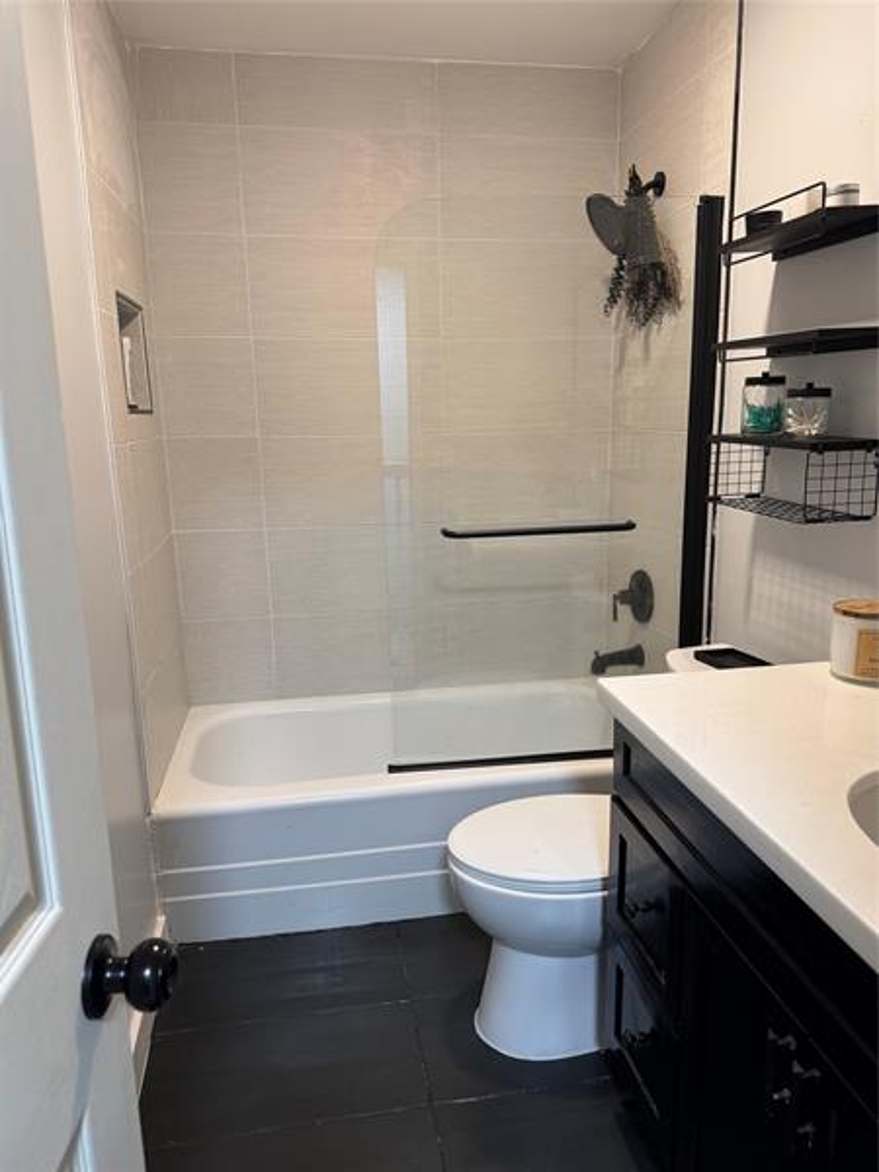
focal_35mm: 24
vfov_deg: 71.6
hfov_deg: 56.8
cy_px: 586
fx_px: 813
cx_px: 440
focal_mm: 6.76
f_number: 1.78
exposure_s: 1/60
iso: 250
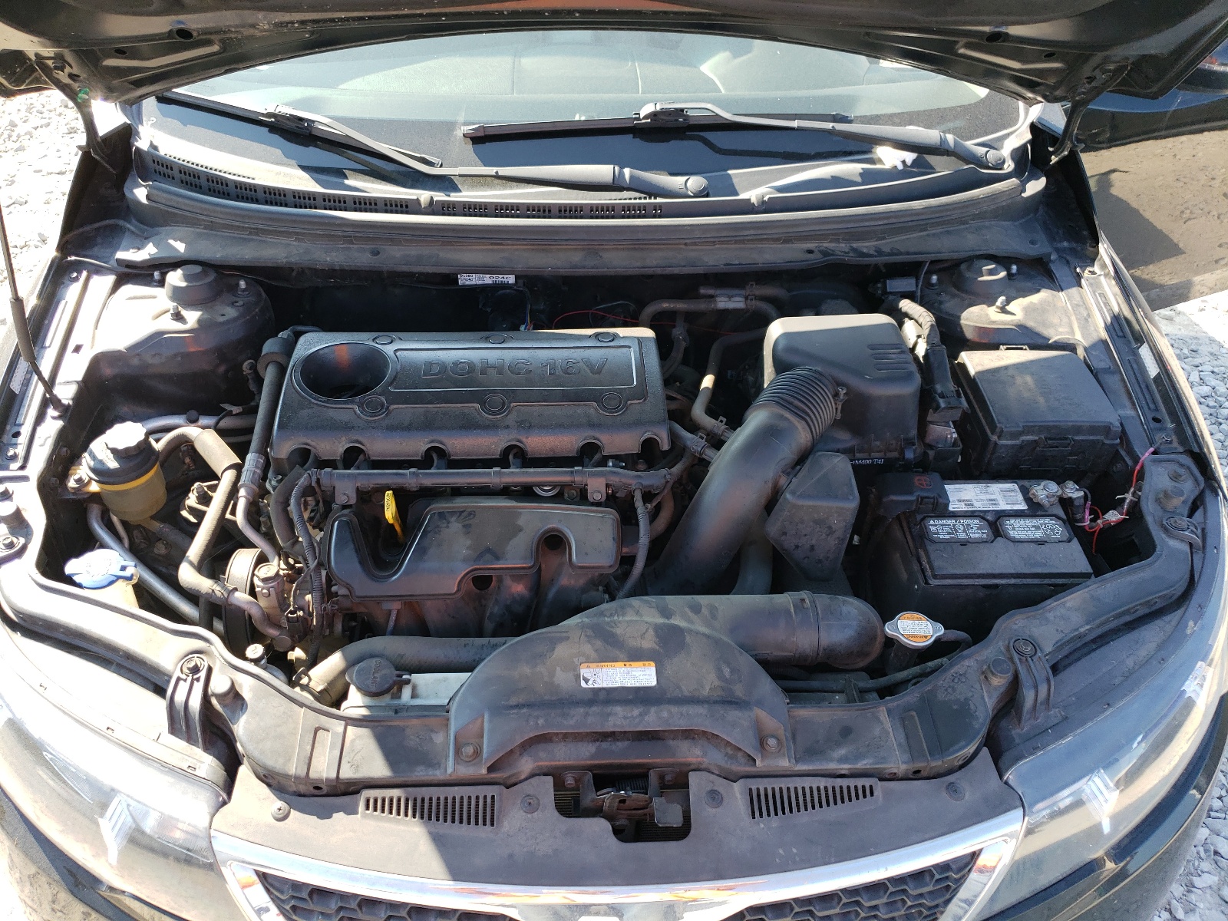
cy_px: 460
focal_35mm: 26
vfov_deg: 53.1
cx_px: 614
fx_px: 922
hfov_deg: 67.3
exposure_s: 1/345
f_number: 1.5
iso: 50
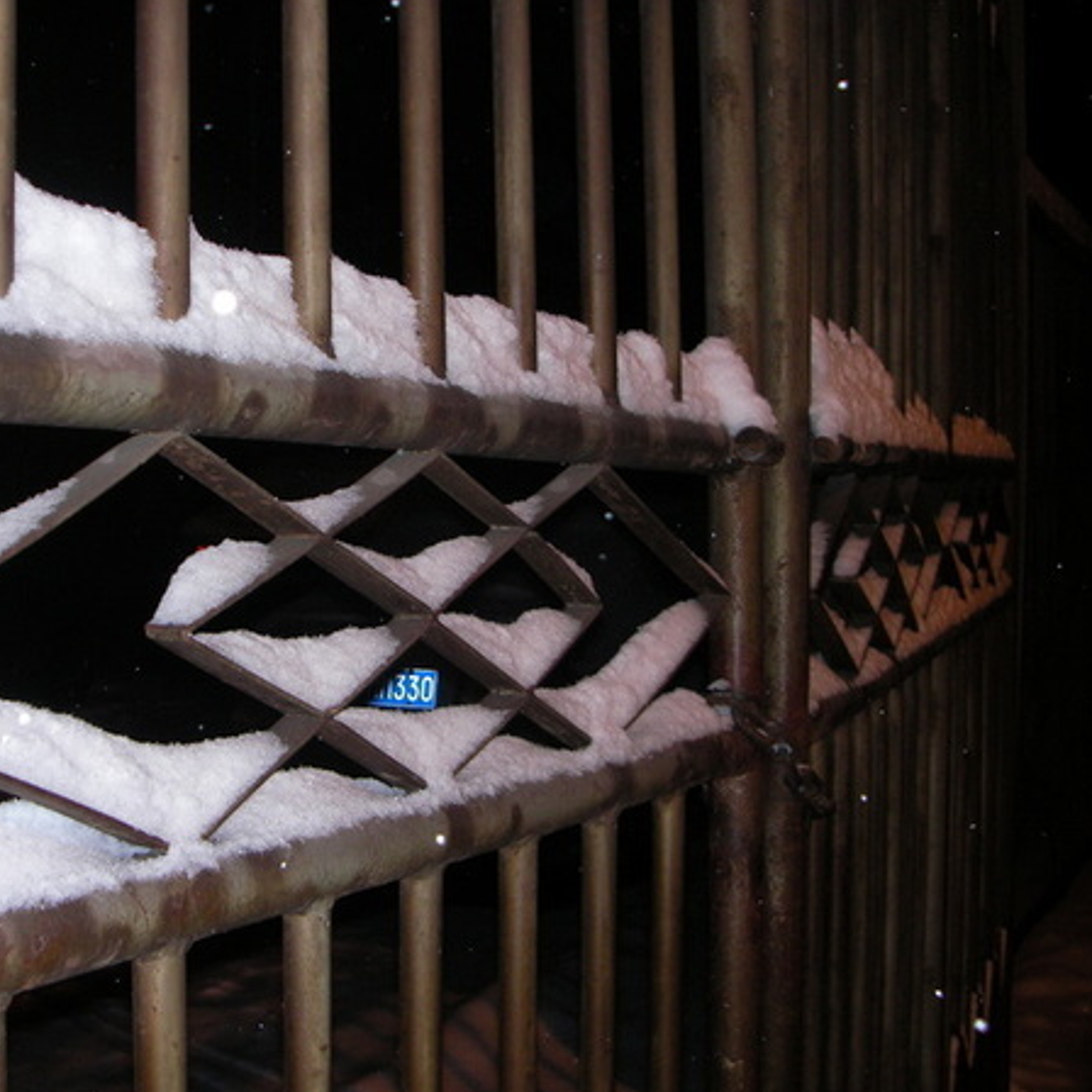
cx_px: 410
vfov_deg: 37.6
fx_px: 1606
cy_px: 546
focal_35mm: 45
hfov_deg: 37.3
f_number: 3.3
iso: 100
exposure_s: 1/30
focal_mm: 6.3
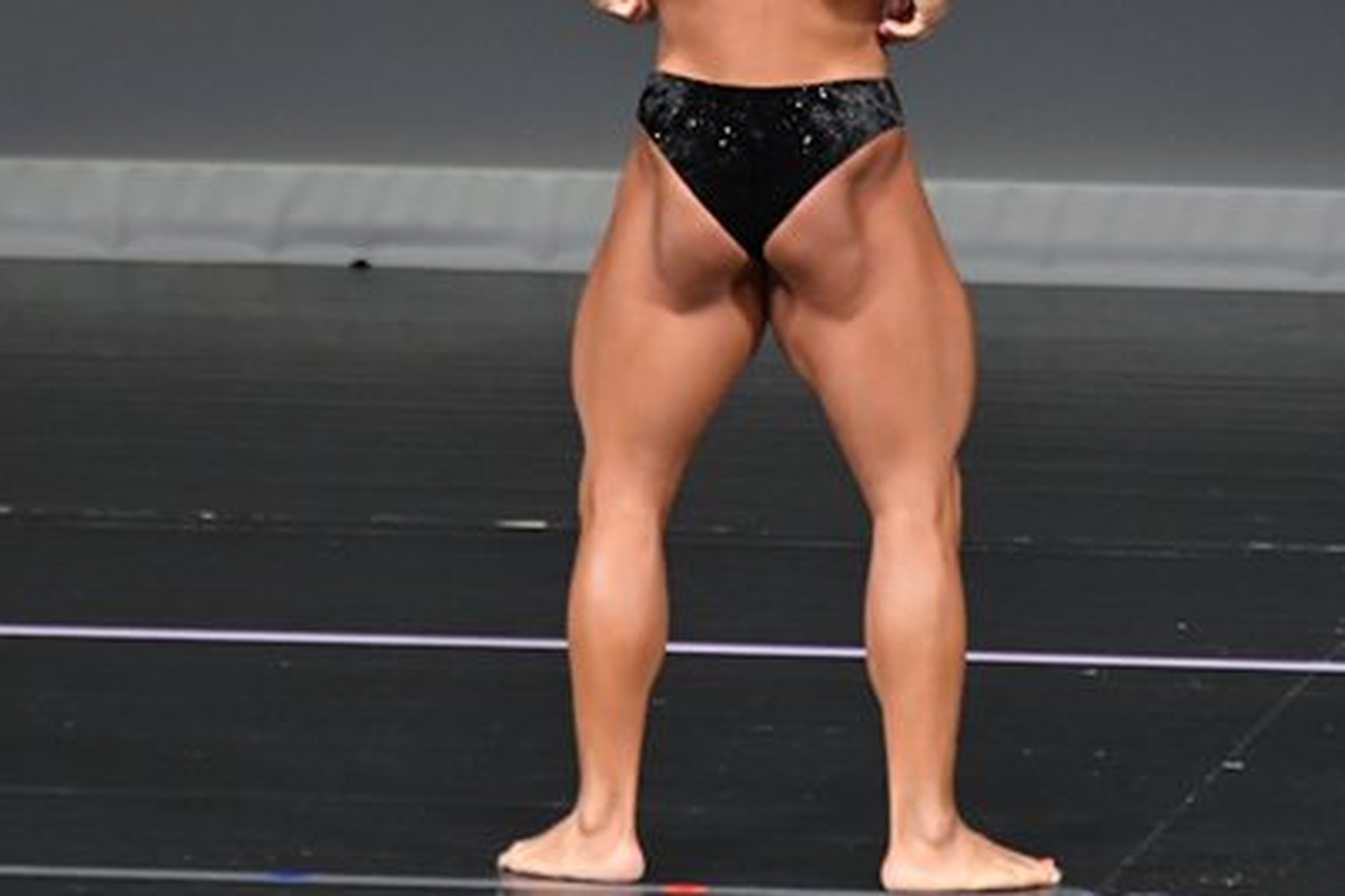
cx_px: 838
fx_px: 27010
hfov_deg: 2.9
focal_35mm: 723
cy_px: 167
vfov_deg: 1.9
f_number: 5.6
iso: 4000
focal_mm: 250
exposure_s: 1/400
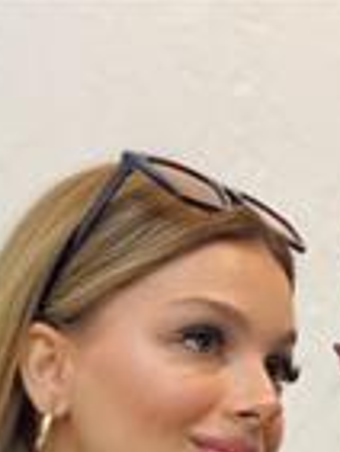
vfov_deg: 12.4
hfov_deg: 9.8
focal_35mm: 152
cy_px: 656
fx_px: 1988
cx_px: 115
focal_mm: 6
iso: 100
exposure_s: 1/100
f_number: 2
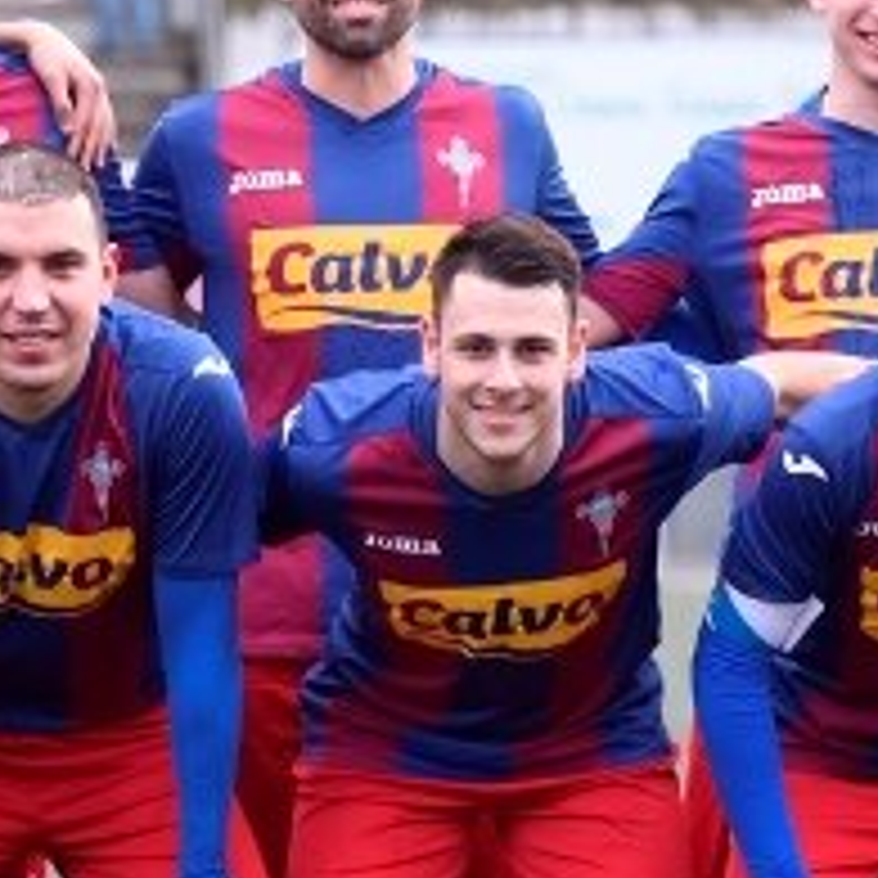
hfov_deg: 5.7
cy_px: 678
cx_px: 342
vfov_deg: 5.7
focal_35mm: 305
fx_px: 8752
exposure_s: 1/1250
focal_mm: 100
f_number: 2.8
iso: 800
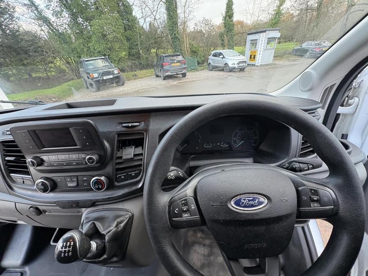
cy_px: 138
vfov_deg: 85.7
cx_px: 184
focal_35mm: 14
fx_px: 149
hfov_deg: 102.1
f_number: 2.2
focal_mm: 2.22
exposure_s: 1/60
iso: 320
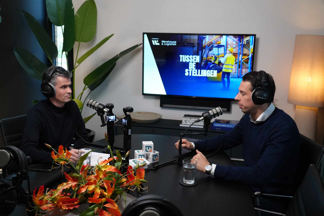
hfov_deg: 57.2
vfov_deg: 40.0
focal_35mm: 33
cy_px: 108
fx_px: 297
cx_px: 162
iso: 2500
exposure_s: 1/160
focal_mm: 22
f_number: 4
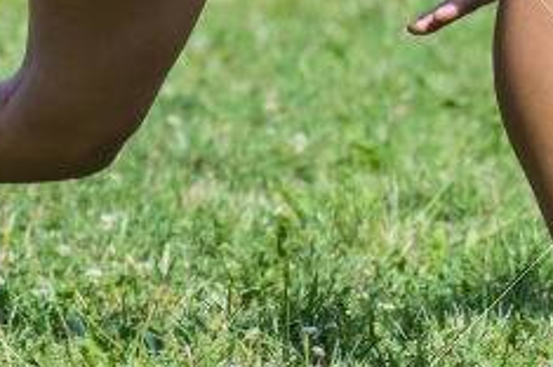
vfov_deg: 2.9
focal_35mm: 471
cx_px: 666
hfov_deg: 4.4
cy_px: -380
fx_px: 7225
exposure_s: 1/2500
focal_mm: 85
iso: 250
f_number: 2.8
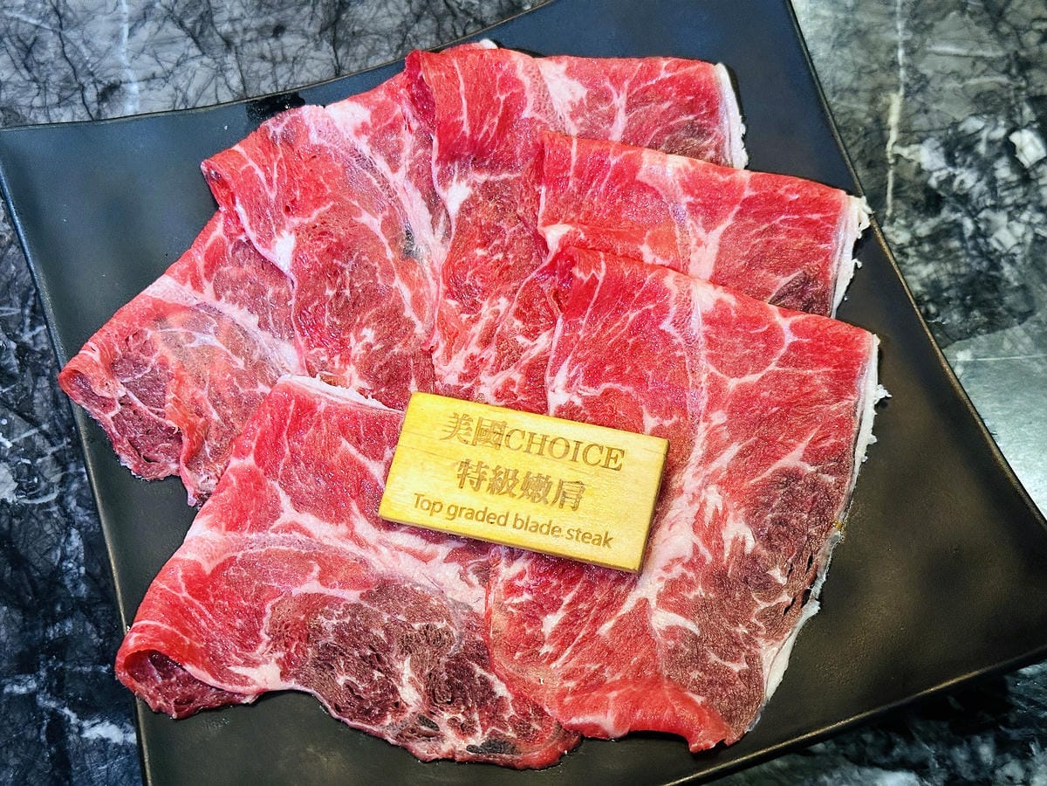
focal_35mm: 48
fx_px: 1452
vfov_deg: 30.3
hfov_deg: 39.7
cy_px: 393
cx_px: 524
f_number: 1.78
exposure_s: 1/40
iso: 500
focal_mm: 6.86
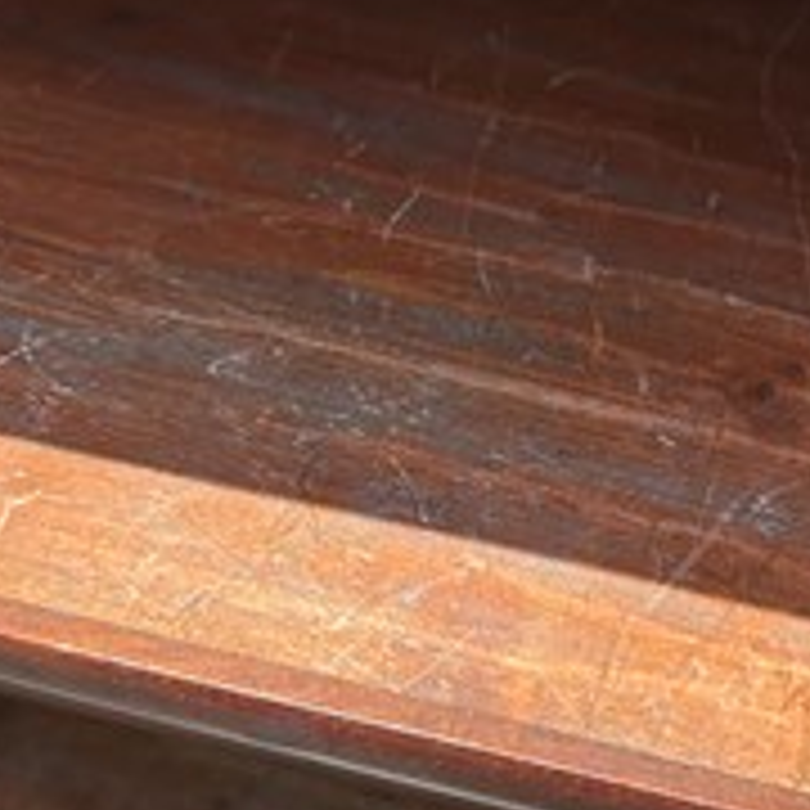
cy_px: 342
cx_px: 500
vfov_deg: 33.3
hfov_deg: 33.3
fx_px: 1350
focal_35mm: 51
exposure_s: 1/40
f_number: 1.5
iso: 500
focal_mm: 5.7
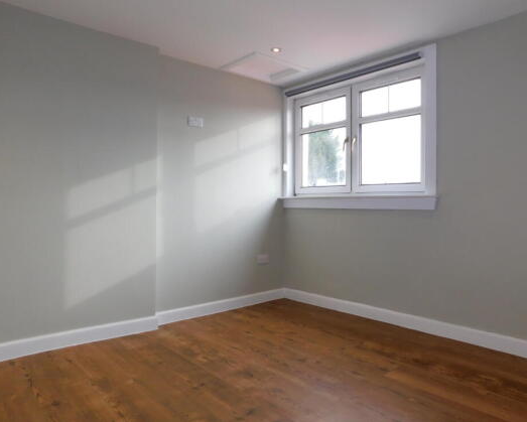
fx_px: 390
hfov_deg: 67.9
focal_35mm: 25
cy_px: 204
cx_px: 289
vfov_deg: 56.8
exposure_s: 1/80
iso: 125
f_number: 3
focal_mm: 4
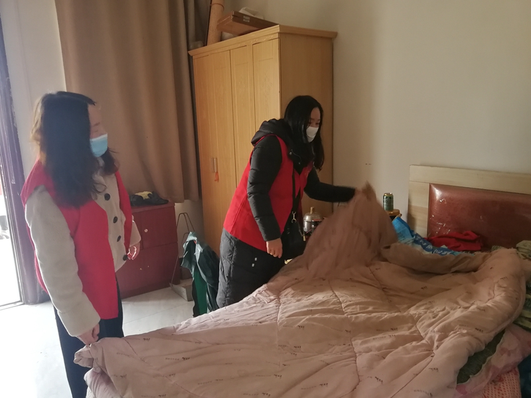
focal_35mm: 27
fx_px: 414
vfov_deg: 51.4
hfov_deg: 65.3
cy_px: 199
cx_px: 266
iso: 320
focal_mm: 3.95
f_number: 2.2
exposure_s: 1/33.3
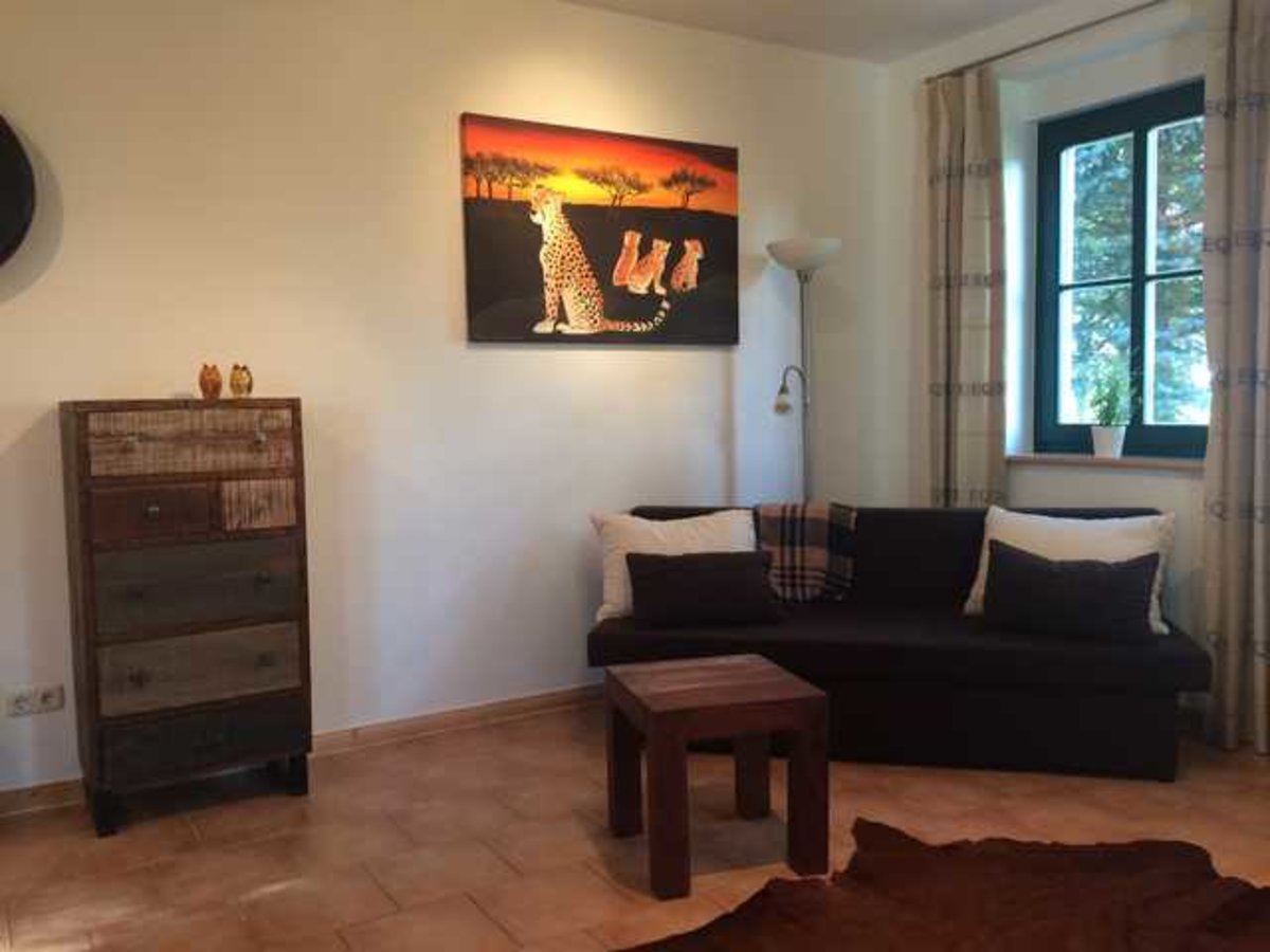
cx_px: 635
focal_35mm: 29
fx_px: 1064
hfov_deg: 61.7
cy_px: 476
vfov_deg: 48.2
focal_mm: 4.15
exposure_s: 1/33
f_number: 2.2
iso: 125
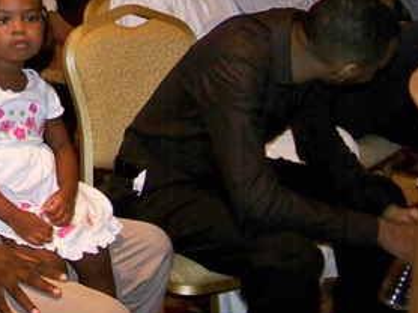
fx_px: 917
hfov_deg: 23.8
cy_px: 45
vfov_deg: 19.1
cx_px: -56
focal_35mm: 76
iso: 200
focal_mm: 5.85
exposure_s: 1/30
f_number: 2.8
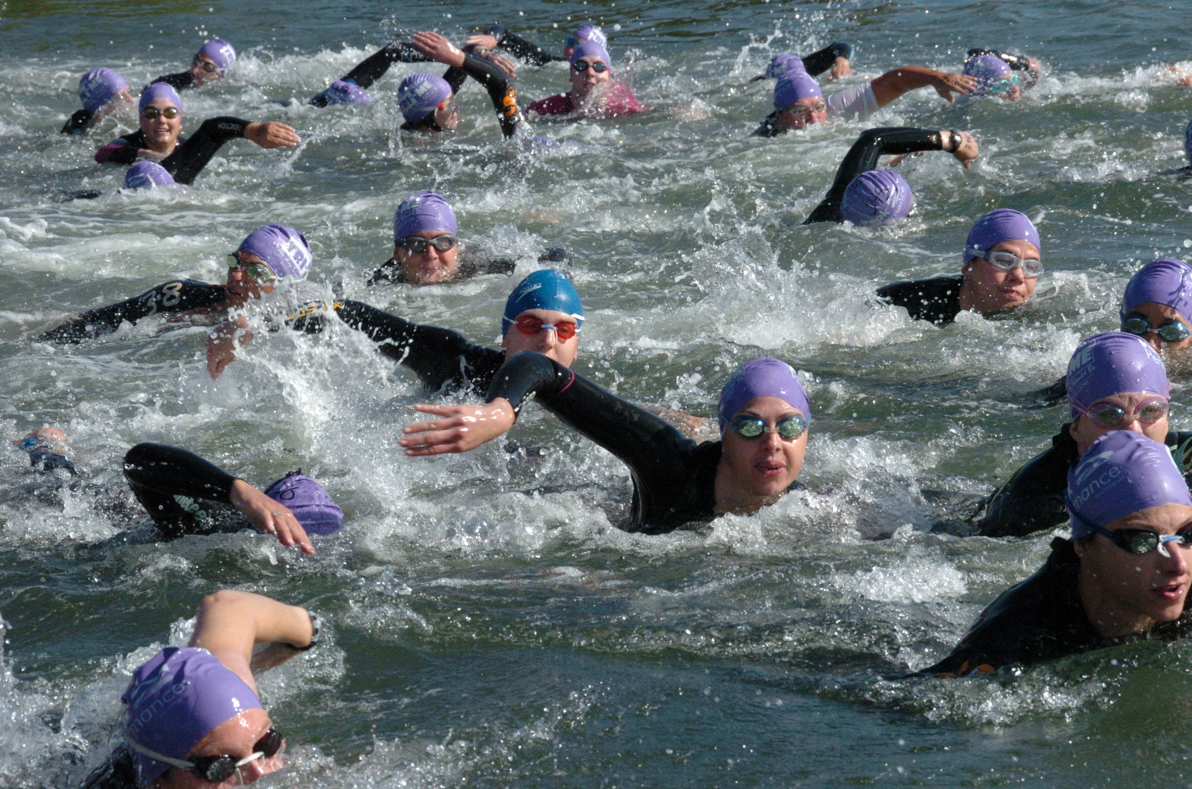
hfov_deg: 14.4
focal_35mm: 142
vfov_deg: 9.6
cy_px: 394
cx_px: 596
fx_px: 4709
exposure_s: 1/750
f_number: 13
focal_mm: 95
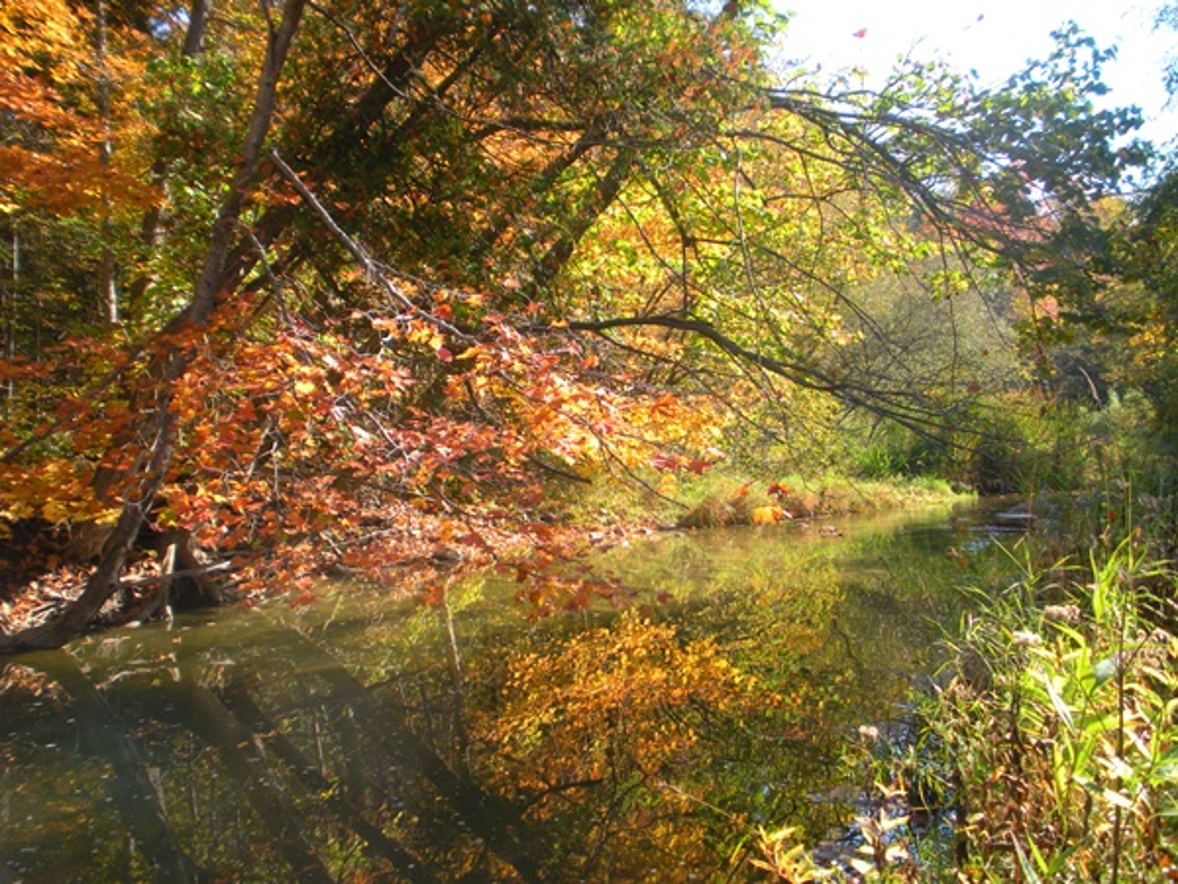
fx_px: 1225
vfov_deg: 39.7
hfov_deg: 51.4
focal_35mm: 36
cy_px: 442
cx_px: 589
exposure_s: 1/158
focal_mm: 6.3
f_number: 3.5
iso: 64
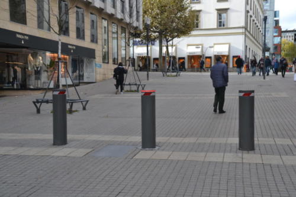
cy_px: 98
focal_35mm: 48
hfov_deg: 41.1
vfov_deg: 28.1
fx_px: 395
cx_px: 148
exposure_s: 1/125
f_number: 5.6
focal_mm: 32
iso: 110
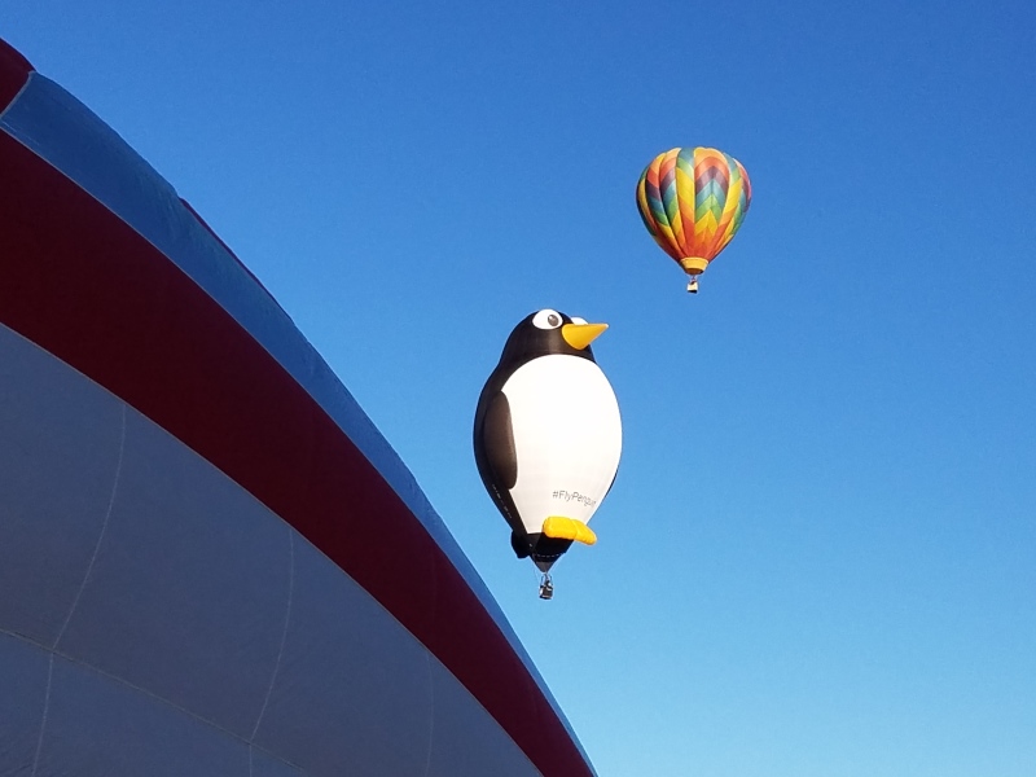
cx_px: 518
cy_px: 388
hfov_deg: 67.3
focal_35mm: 26
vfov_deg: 53.1
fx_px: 778
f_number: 1.7
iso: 50
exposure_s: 1/2240
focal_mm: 4.2
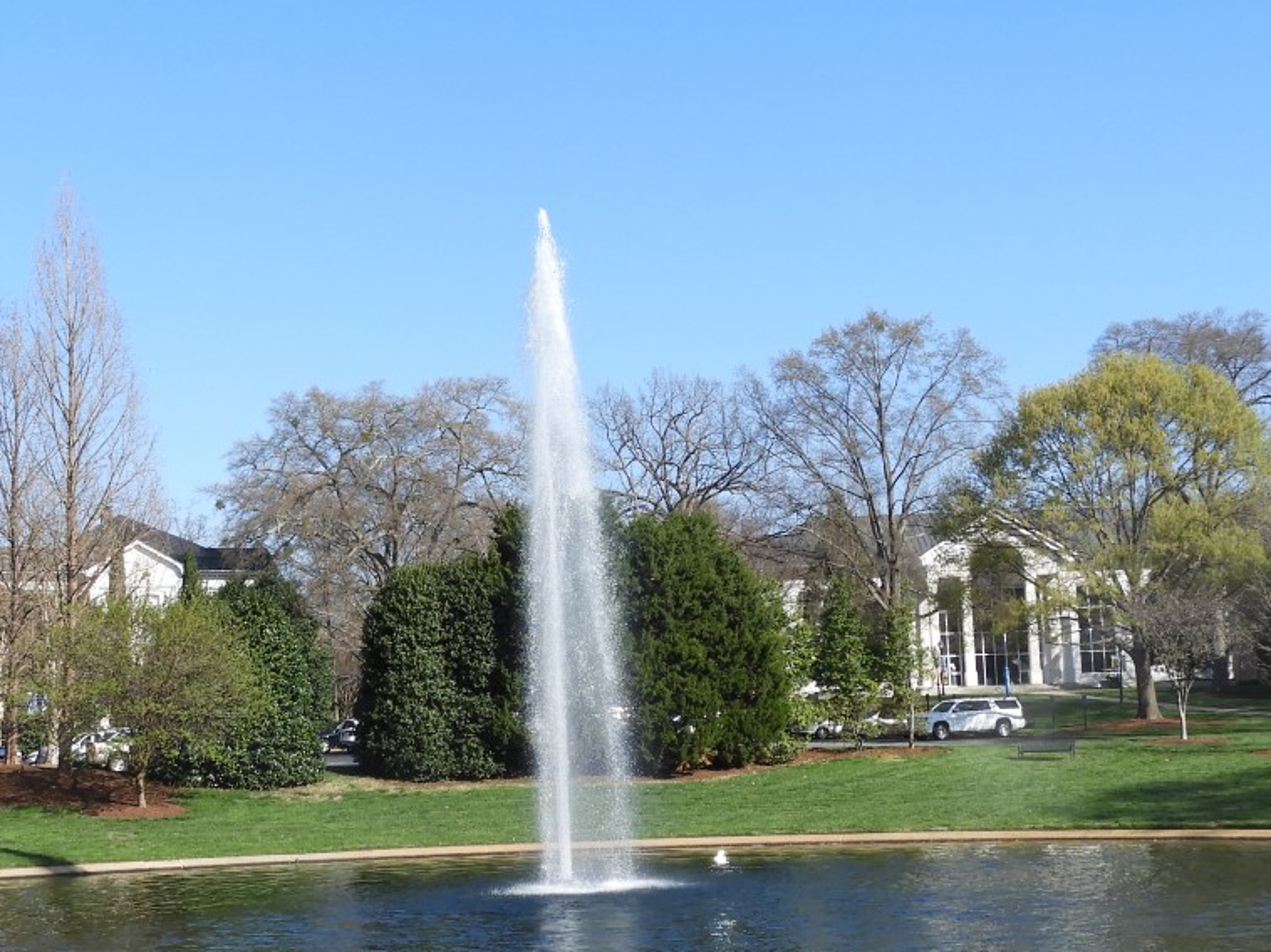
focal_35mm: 57
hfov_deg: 33.7
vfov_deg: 25.6
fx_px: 2092
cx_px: 511
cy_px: 464
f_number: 3.5
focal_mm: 5.4
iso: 100
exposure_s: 1/800
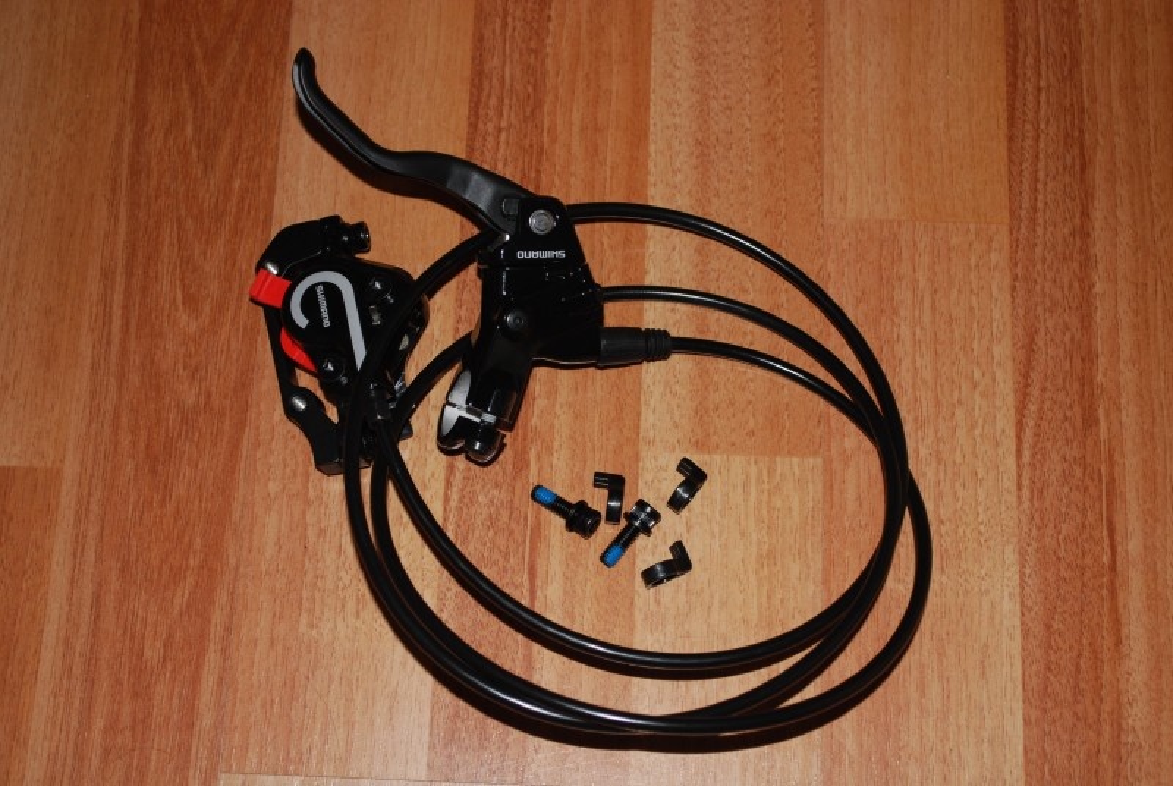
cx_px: 586
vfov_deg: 22.7
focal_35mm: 60
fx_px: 1958
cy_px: 393
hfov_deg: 33.4
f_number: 5.3
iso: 200
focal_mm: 40
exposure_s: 1/60
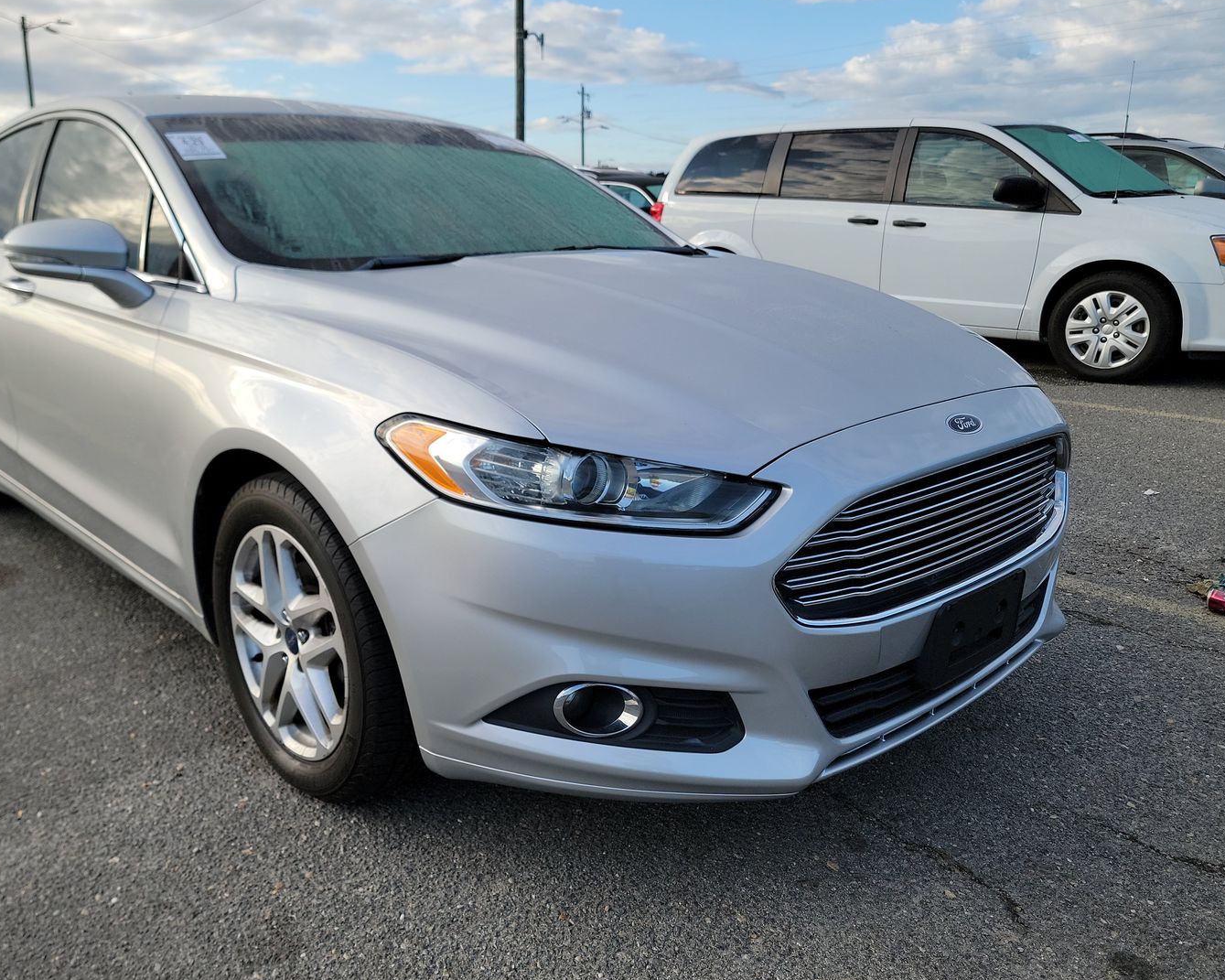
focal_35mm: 28
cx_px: 534
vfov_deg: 51.5
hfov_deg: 62.0
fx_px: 1015
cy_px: 499
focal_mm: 6.7
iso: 50
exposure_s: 1/494
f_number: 1.8
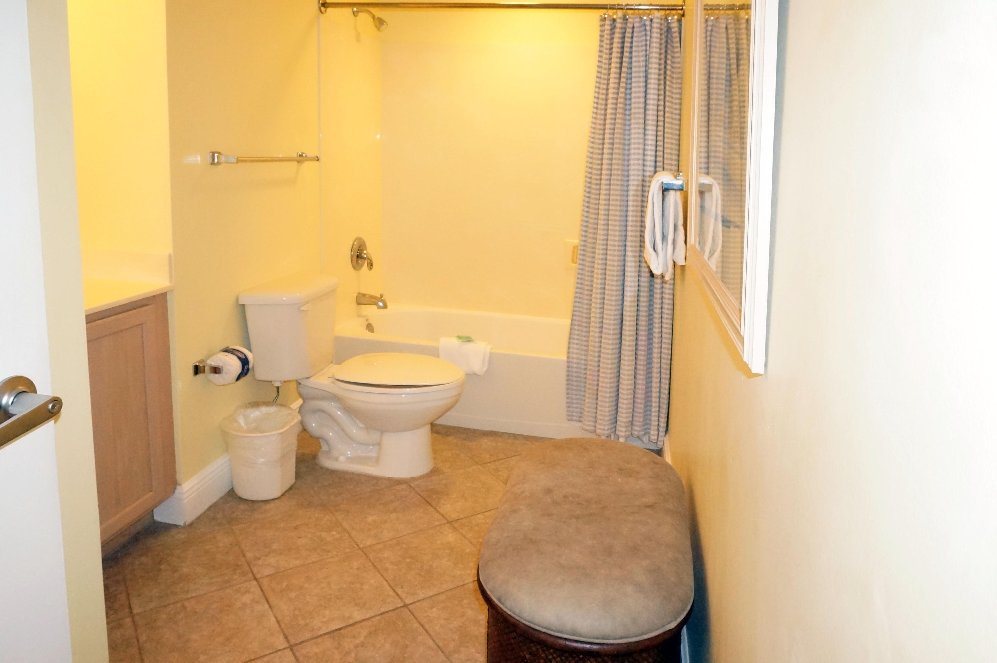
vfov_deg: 53.0
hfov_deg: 73.8
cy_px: 332
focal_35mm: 24
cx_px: 498
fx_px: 664
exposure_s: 1/100
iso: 6400
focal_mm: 16
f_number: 9
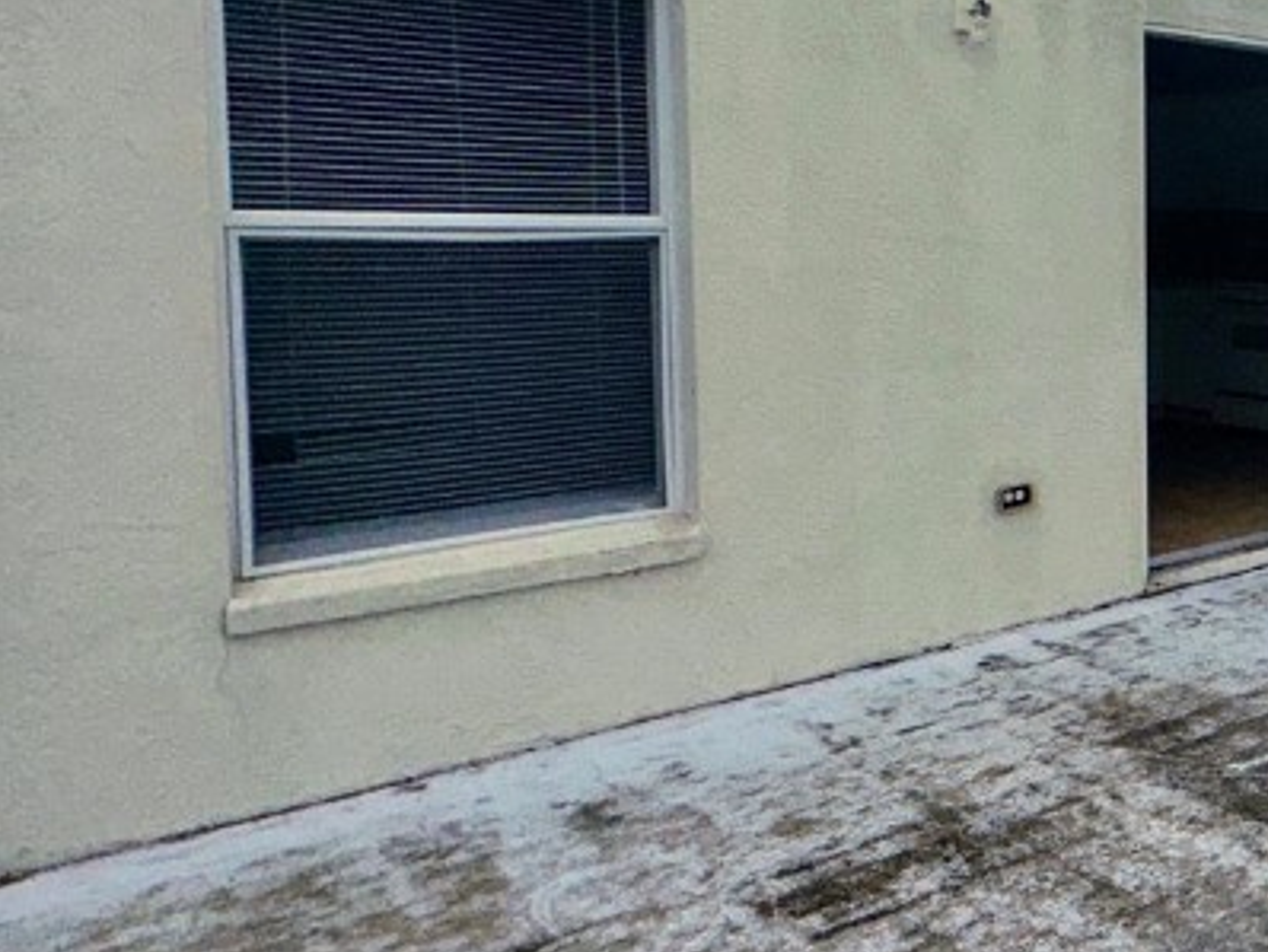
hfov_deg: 38.1
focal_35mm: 36
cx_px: 1526
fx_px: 1319
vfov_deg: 39.1
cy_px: 302
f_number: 2.2
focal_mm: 2.22
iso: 32
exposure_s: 1/9009
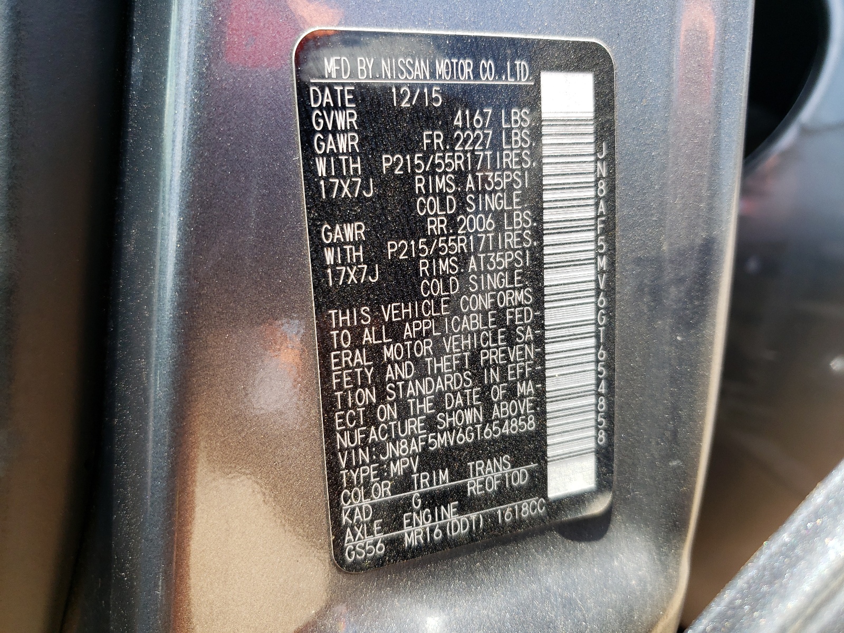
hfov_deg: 67.3
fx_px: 634
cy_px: 316
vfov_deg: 53.1
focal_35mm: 26
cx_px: 422
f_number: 1.5
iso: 50
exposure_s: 1/435
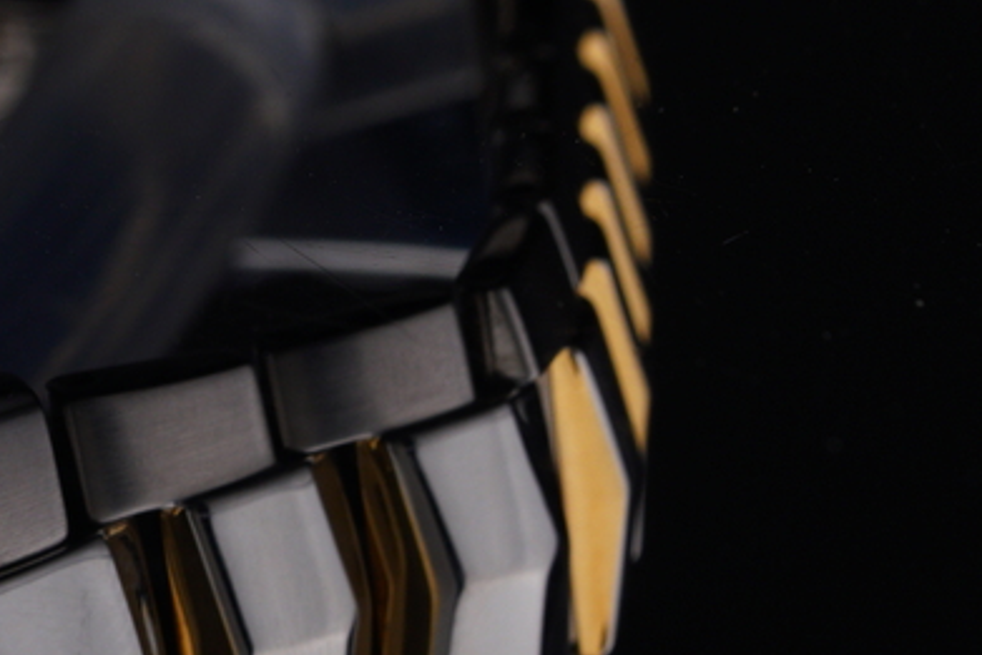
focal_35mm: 345
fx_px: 9414
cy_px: -309
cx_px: -264
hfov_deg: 5.9
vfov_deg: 4.0
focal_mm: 90
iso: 250
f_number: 11
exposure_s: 1/125
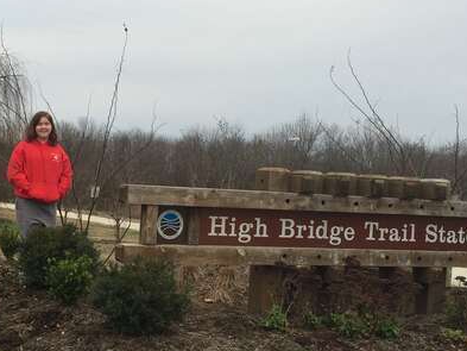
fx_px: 796
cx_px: 103
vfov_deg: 24.8
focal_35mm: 59
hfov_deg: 31.9
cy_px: 213
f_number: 2.2
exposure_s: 1/120
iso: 50
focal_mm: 4.15
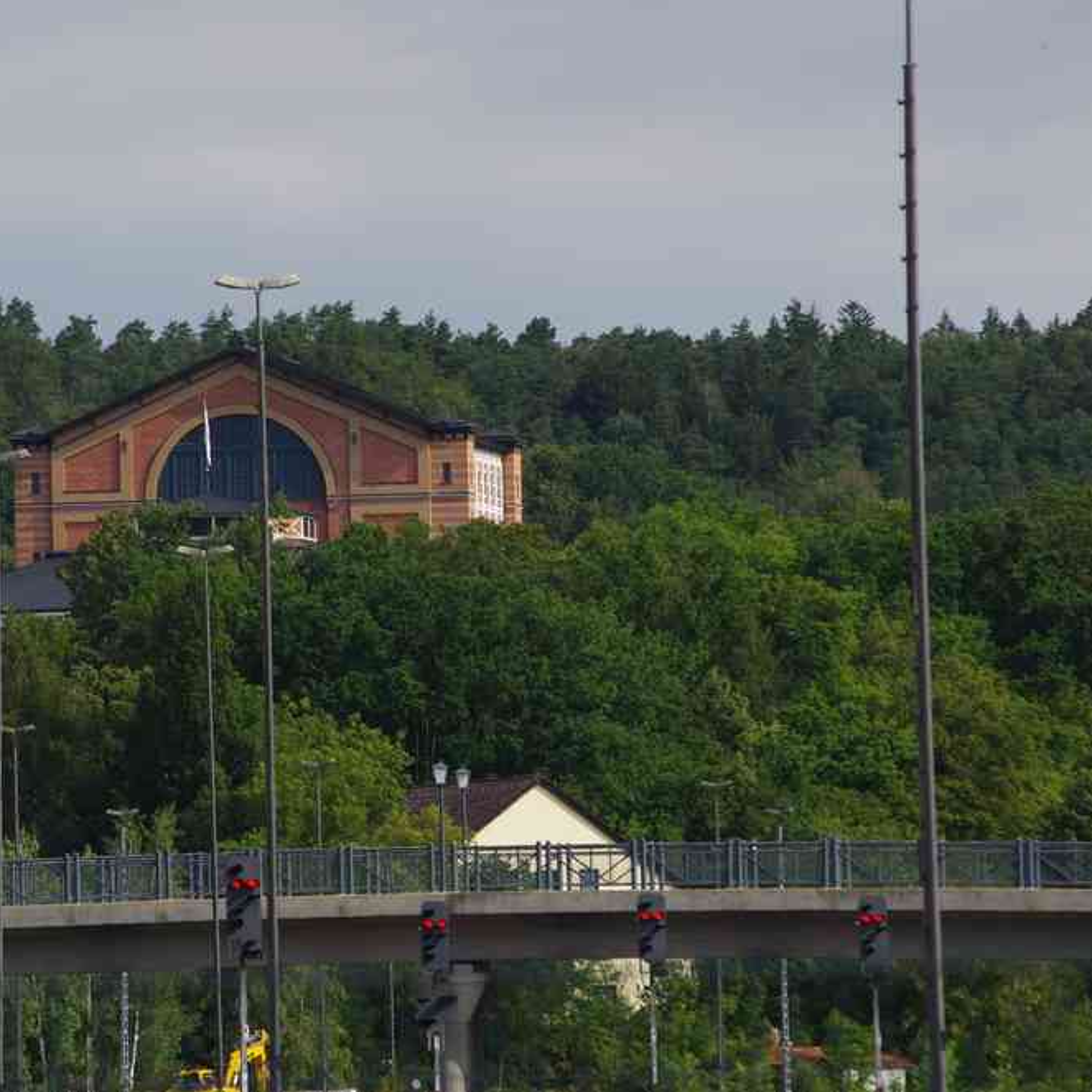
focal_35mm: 365
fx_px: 13027
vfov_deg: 4.8
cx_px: 398
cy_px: 545
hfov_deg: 4.8
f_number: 8
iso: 200
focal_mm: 190
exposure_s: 1/250
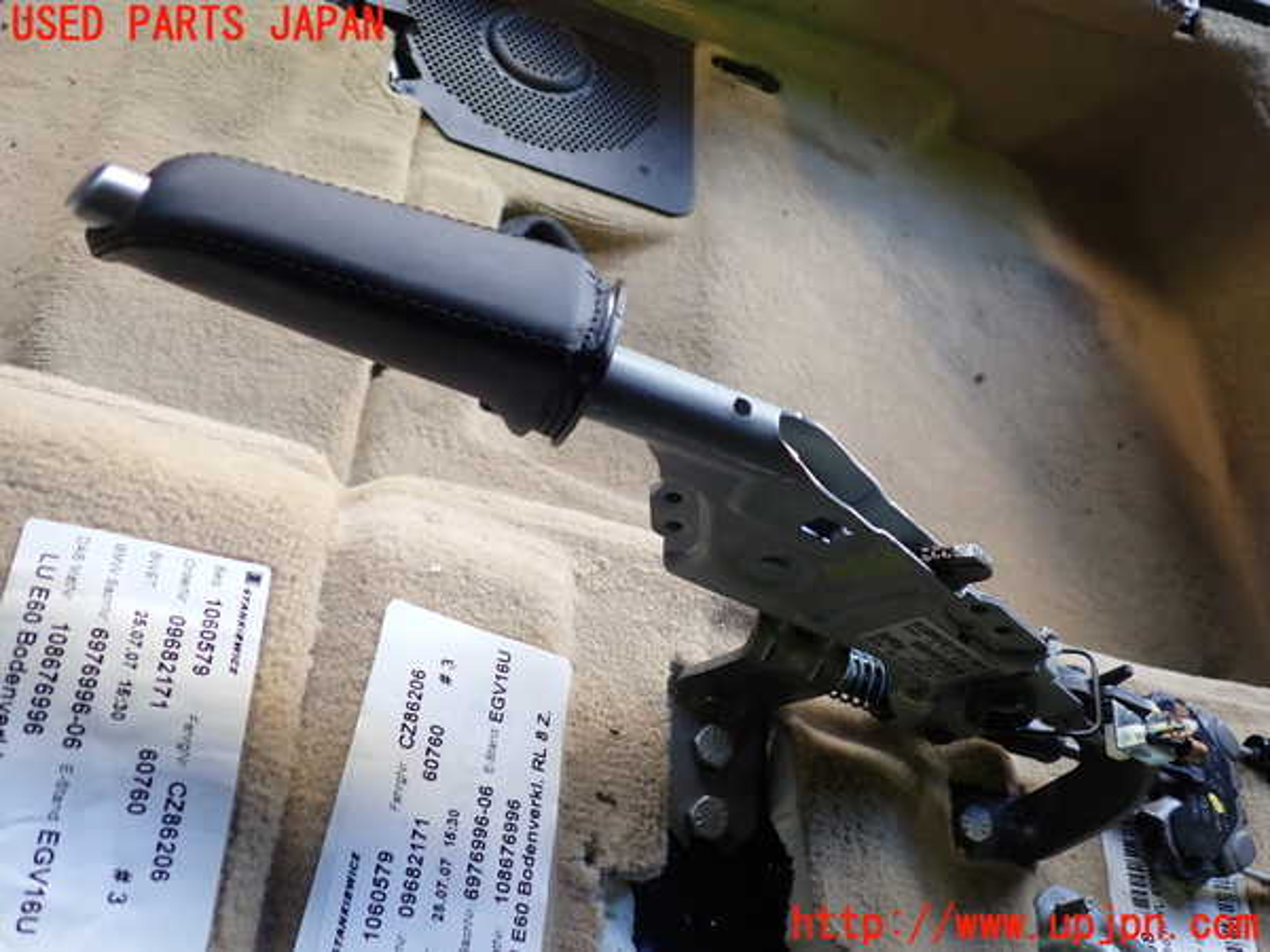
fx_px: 1101
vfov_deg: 46.8
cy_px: 476
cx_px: 635
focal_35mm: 30
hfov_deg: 60.0
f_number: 2.3
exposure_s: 1/60
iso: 200
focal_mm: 5.4
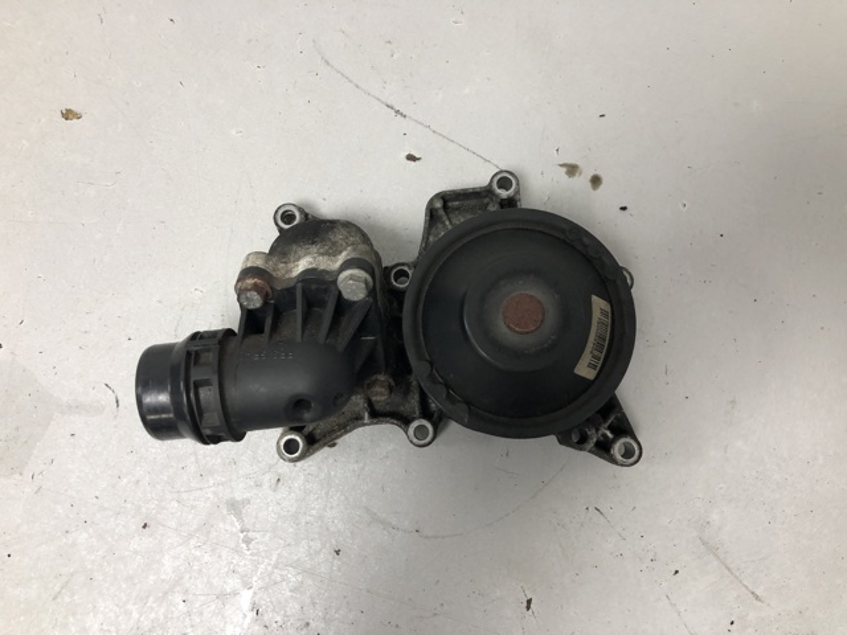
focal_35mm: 28
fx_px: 685
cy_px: 318
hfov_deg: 63.4
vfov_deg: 49.7
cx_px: 424
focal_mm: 4
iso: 32
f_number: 1.8
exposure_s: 1/25
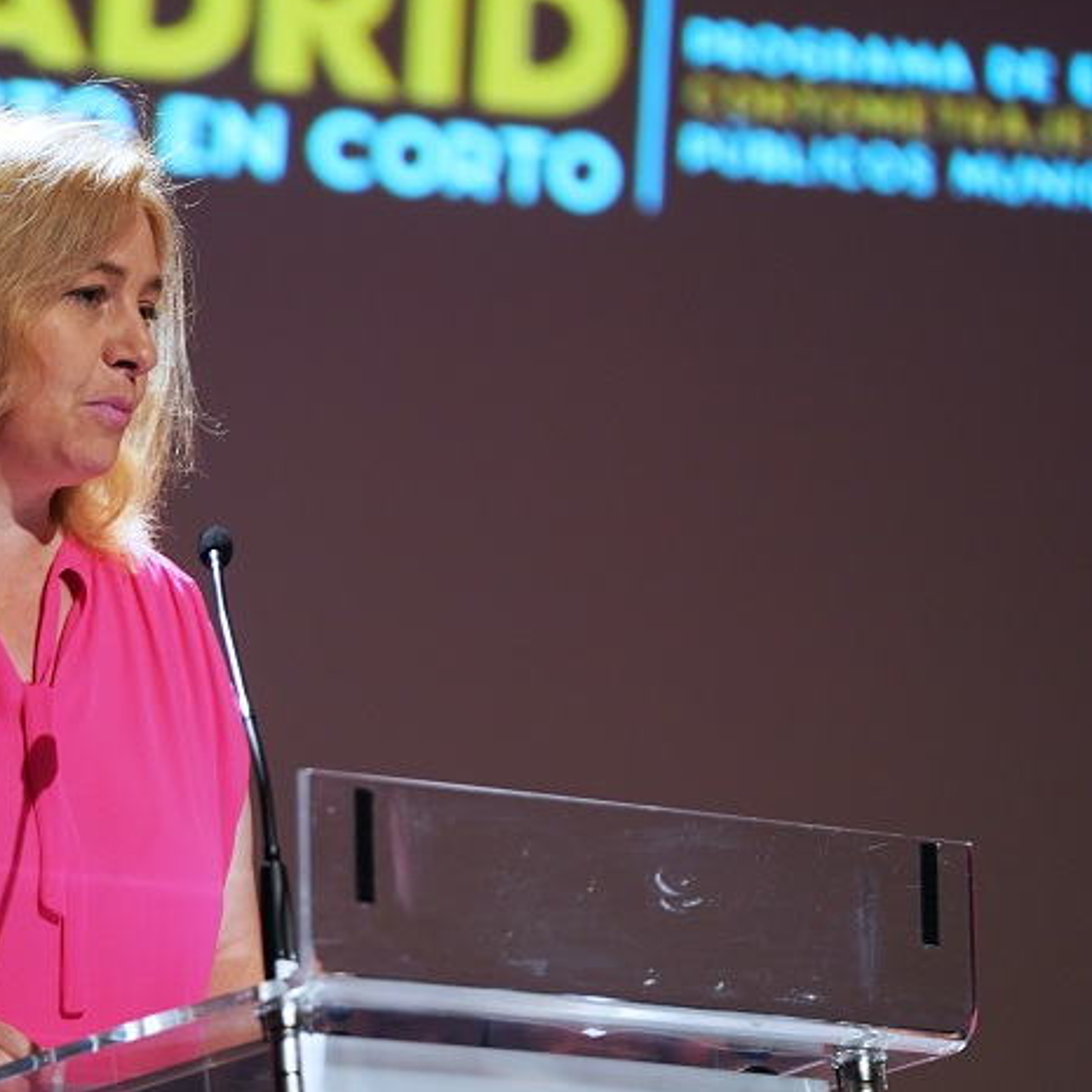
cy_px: 547
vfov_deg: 6.3
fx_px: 9922
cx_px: 183
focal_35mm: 278
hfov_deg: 6.3
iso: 1250
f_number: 2.8
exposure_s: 1/90
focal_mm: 152
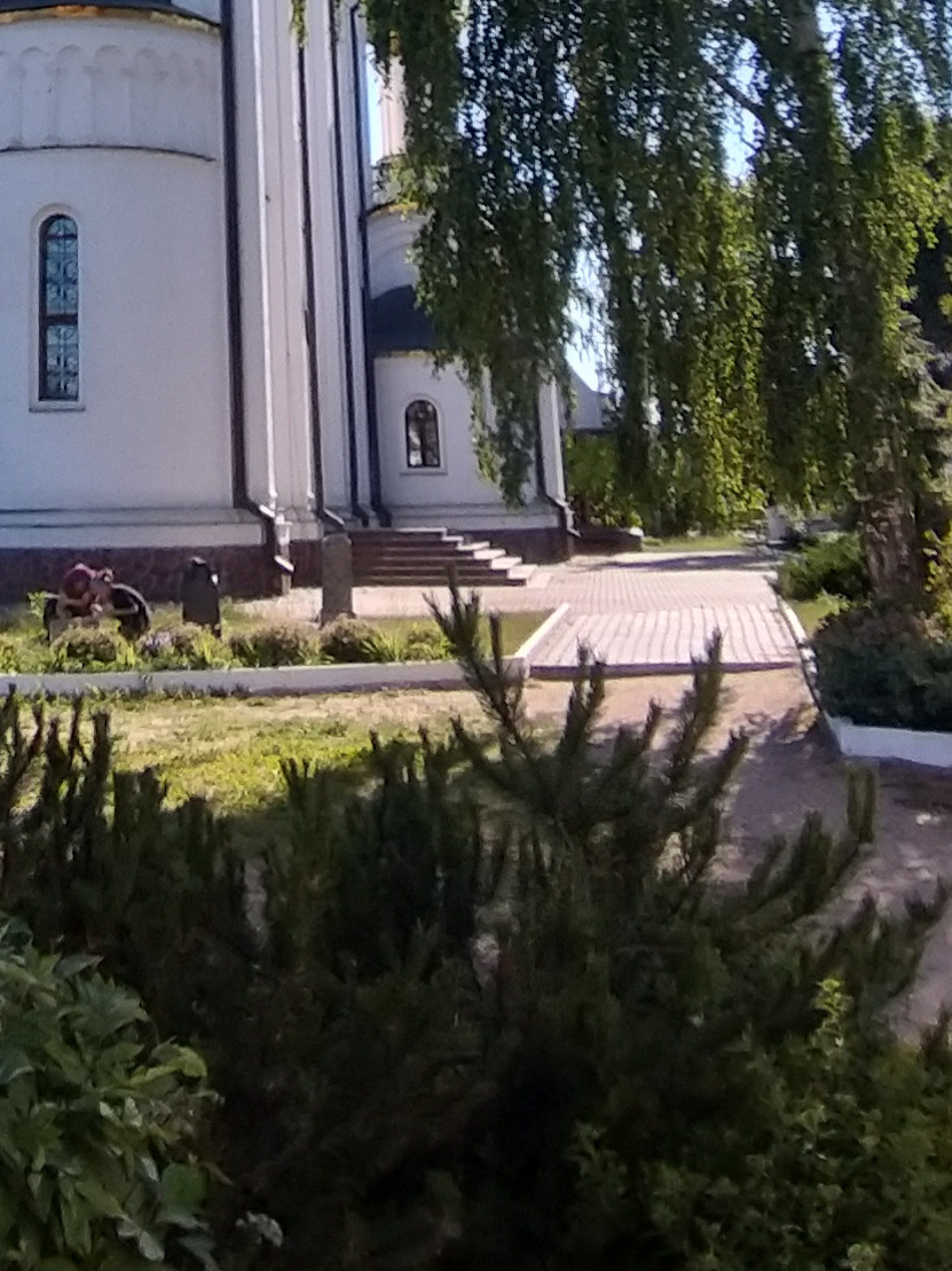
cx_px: 95
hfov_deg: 26.6
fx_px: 1945
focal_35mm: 53
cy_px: -136
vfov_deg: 31.9
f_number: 2.4
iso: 40
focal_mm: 1.87
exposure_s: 1/816
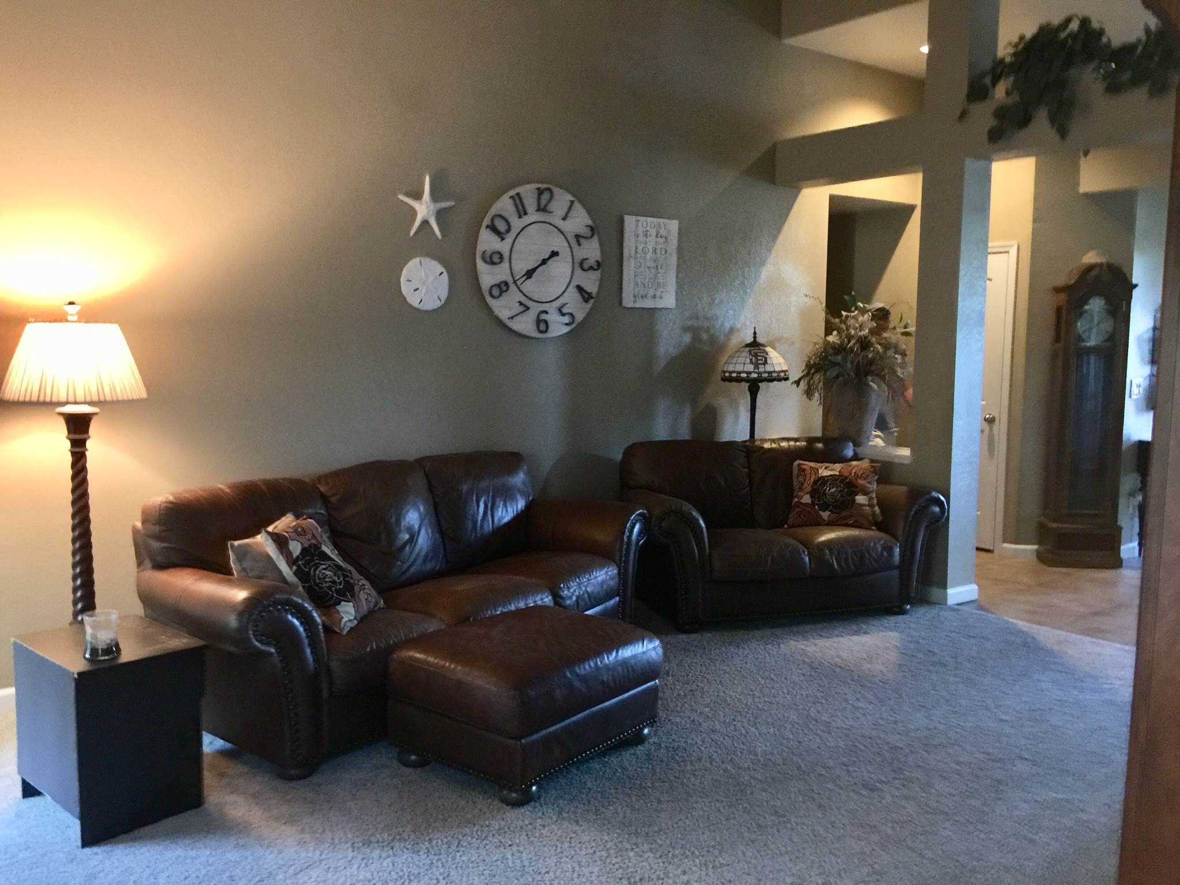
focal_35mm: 29
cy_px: 442
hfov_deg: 61.7
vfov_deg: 48.2
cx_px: 590
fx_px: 989
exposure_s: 1/4
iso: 100
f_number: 2.2
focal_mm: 4.15
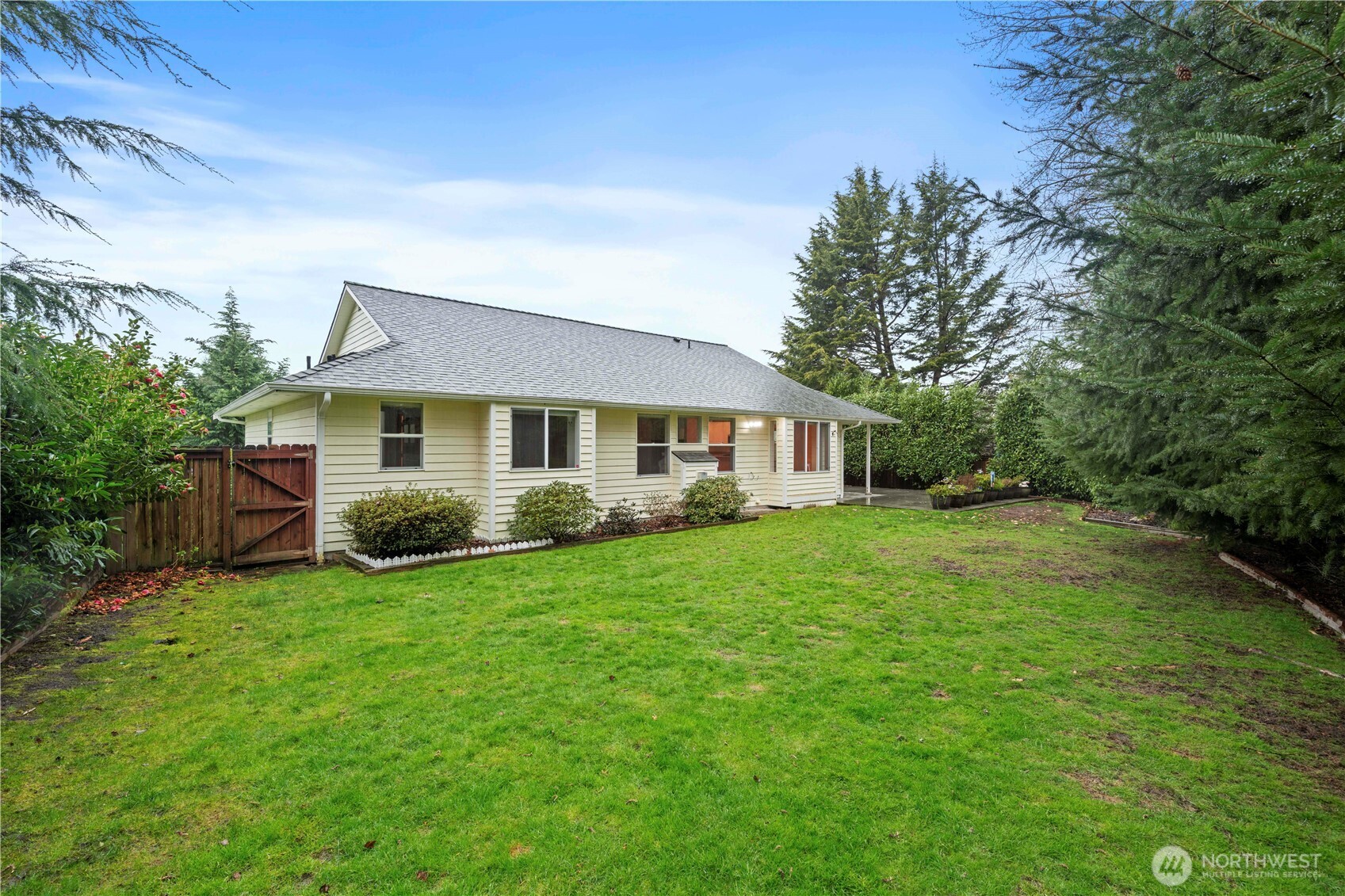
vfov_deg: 75.5
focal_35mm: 16
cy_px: 448
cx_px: 672
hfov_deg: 98.5
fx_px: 579
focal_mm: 15.5
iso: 200
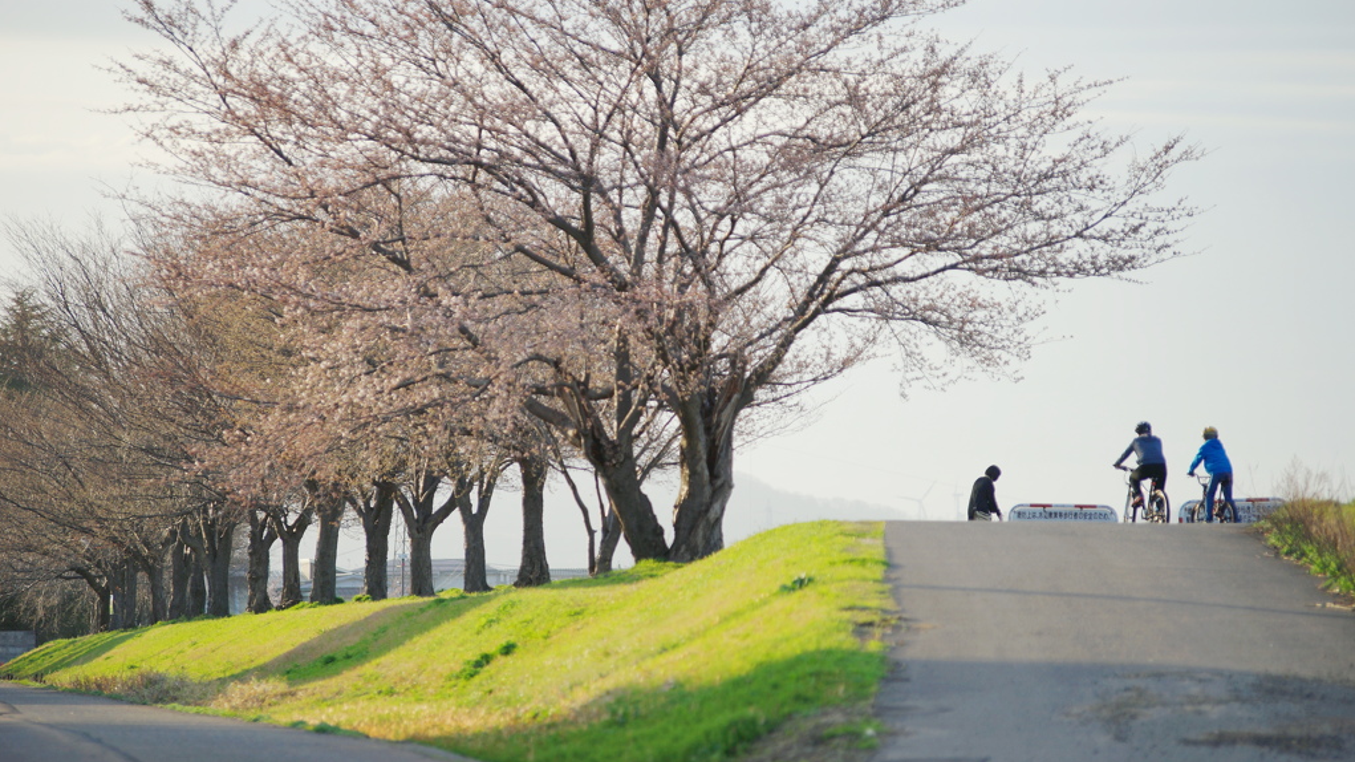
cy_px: 349
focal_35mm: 210
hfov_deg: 10.3
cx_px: 678
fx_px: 7544
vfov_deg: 5.8
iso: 100
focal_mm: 200
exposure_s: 1/800
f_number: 3.2
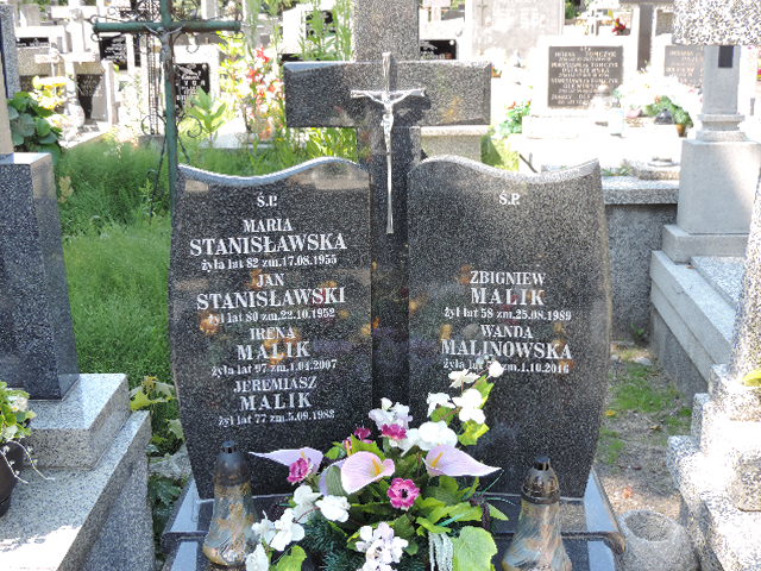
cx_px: 380
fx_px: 945
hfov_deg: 43.9
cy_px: 286
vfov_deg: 33.6
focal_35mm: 43
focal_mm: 7.6
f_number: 3.4
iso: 80
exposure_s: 1/80
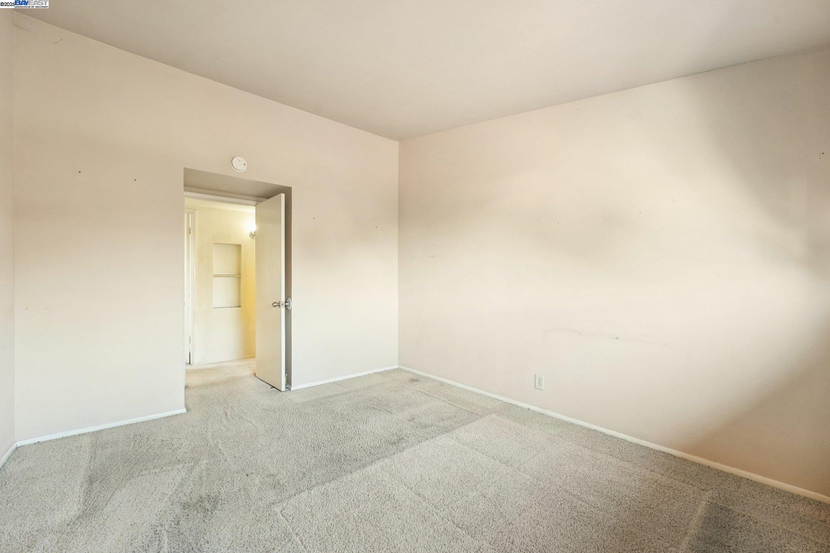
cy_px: 276
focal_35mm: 14
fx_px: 323
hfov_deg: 104.3
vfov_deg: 81.2
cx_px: 415
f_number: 8
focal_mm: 14
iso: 800
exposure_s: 1/30
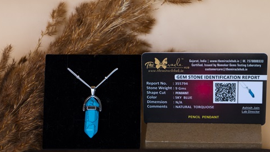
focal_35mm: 98
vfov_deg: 12.4
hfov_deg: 21.8
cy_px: 93
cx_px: 147
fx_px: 702
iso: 250
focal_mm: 70
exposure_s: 1/160
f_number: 9
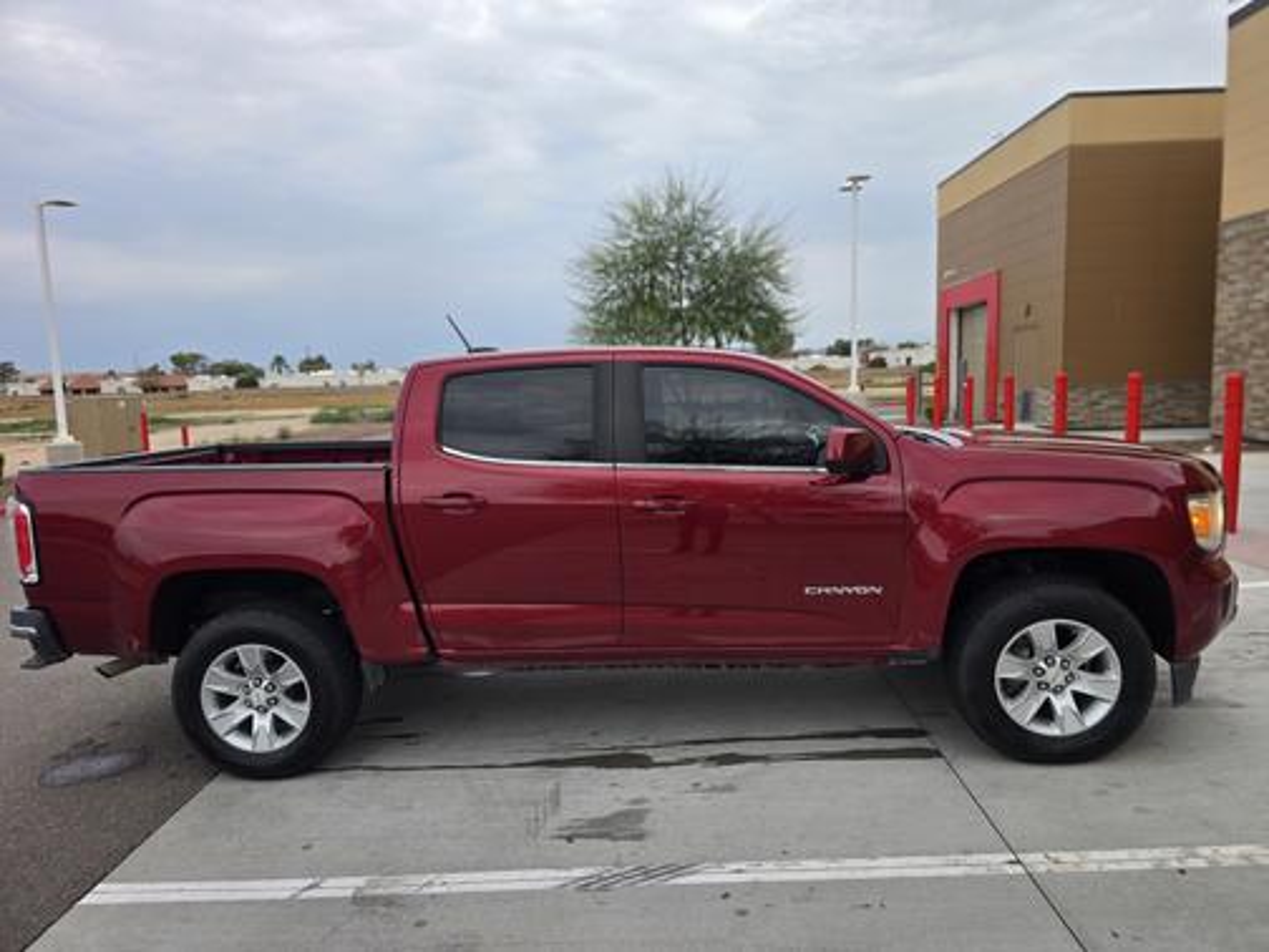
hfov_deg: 73.9
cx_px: 634
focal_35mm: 23
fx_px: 843
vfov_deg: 58.9
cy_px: 476
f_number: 1.7
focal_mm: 6.3
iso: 12
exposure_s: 1/120
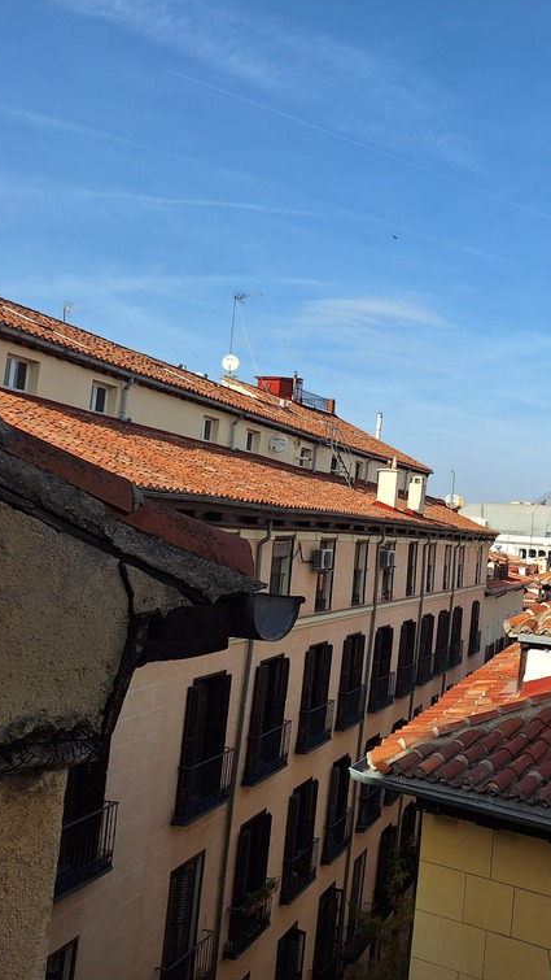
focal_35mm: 34
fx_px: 883
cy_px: 483
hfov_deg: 31.8
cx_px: 561
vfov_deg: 58.0
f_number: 1.8
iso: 40
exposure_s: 1/2625
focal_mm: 5.54
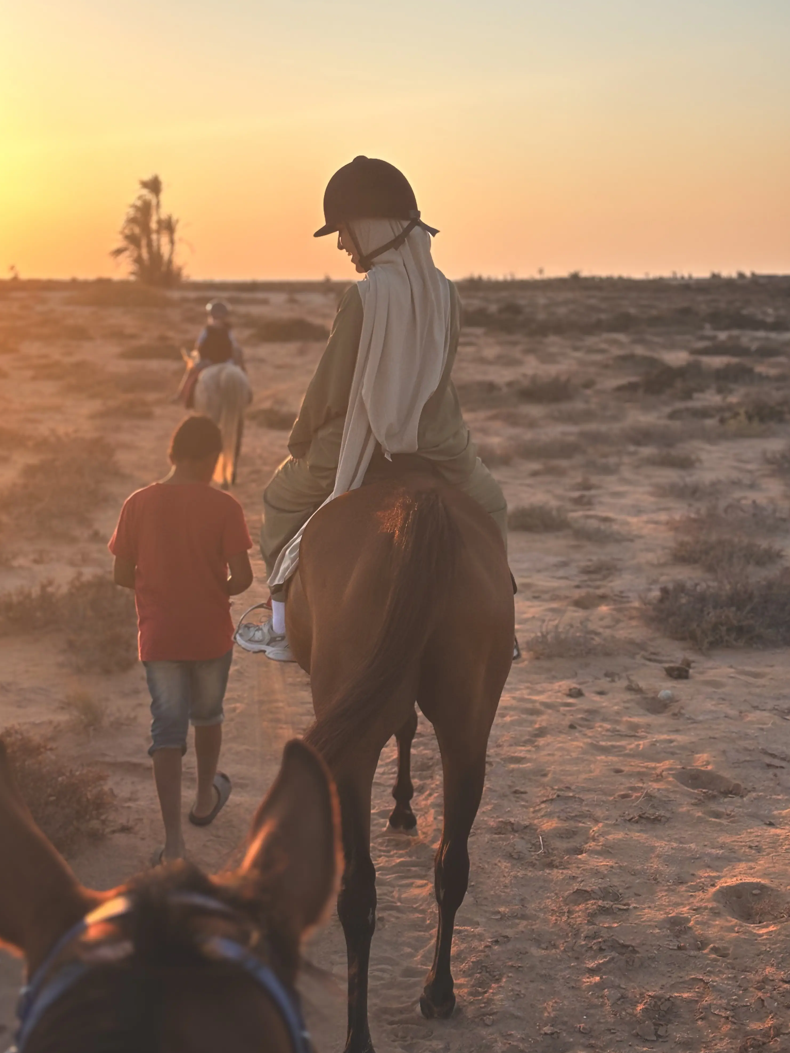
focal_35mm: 53
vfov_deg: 36.2
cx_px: 394
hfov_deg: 27.5
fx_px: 1613
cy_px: 532
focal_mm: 5.96
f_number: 1.6
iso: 32
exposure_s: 1/887
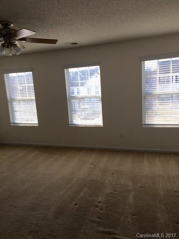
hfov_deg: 48.2
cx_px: 90
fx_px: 200
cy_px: 120
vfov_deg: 61.7
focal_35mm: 29
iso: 25
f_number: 2.2
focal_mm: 4.15
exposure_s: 1/270
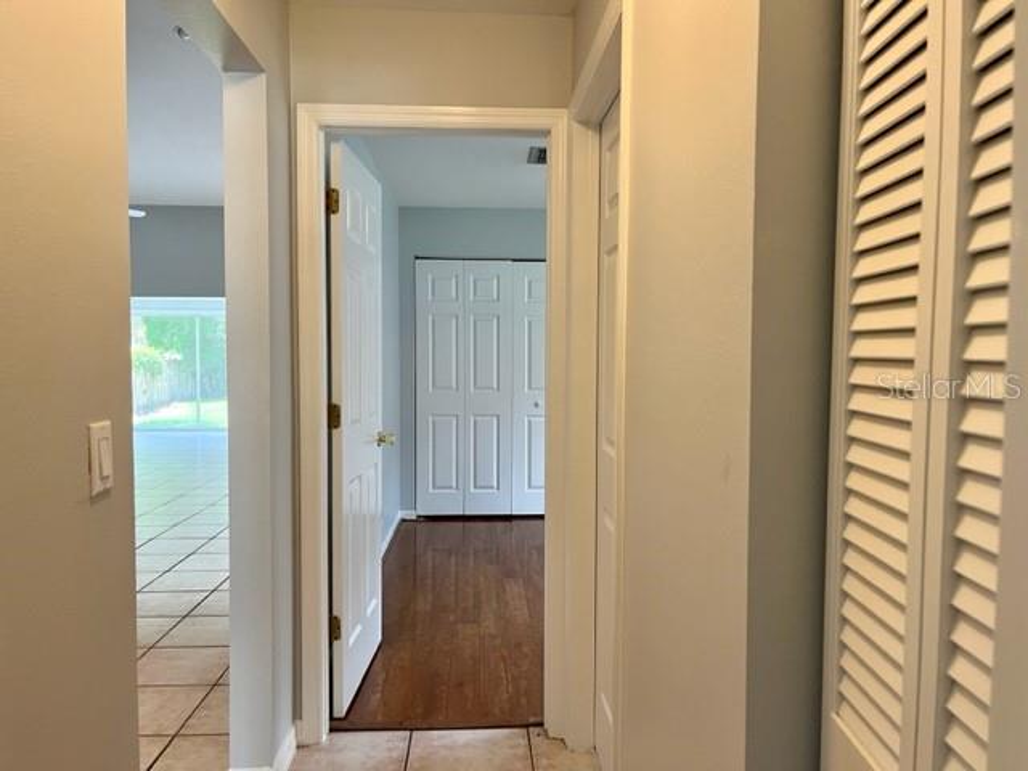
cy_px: 386
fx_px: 772
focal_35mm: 26
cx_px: 514
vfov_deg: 53.1
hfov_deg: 67.3
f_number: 1.6
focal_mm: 5.1
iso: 100
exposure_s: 1/60
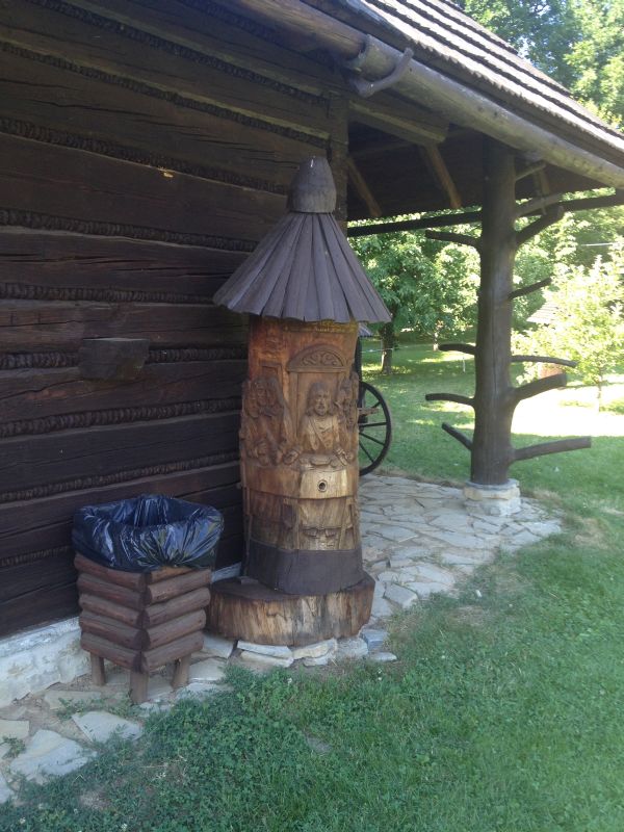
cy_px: 416
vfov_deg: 52.6
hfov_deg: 40.7
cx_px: 312
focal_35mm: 35
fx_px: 841
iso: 50
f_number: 2.4
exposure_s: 1/120
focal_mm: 4.28
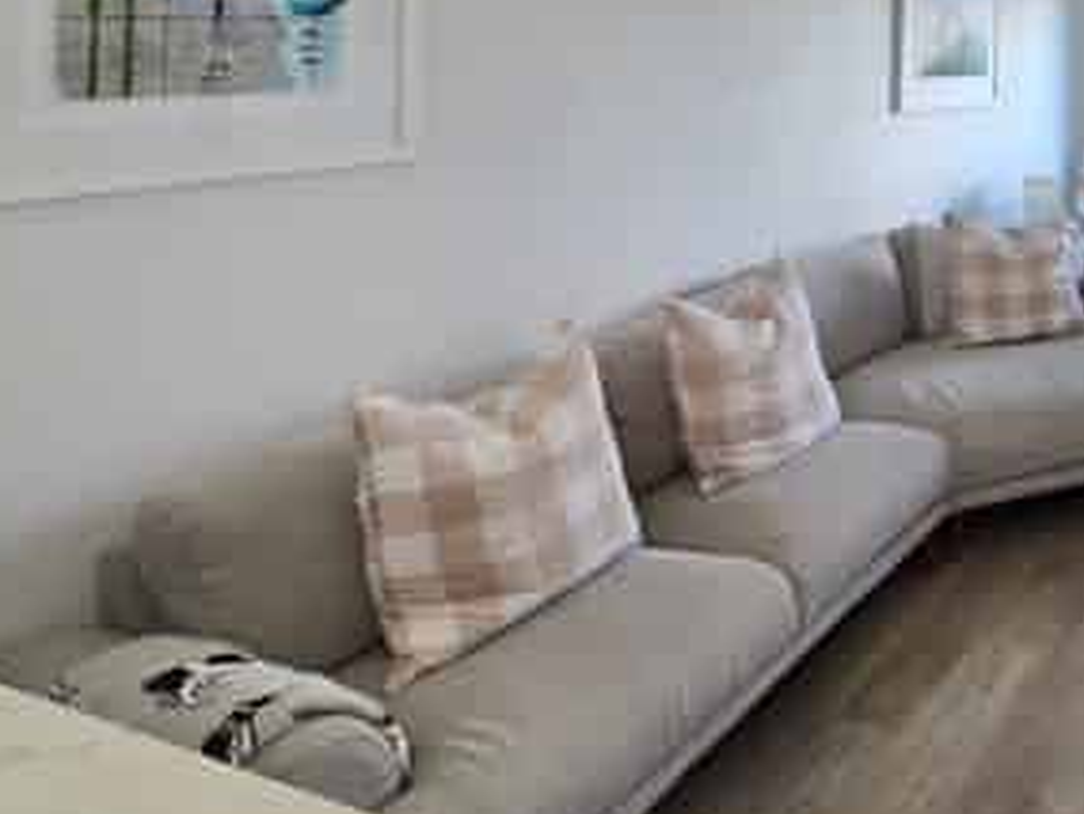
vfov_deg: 41.9
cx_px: 1088
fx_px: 940
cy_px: 40
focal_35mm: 30
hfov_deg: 48.9
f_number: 2.2
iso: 64
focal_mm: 2.2
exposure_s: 1/50
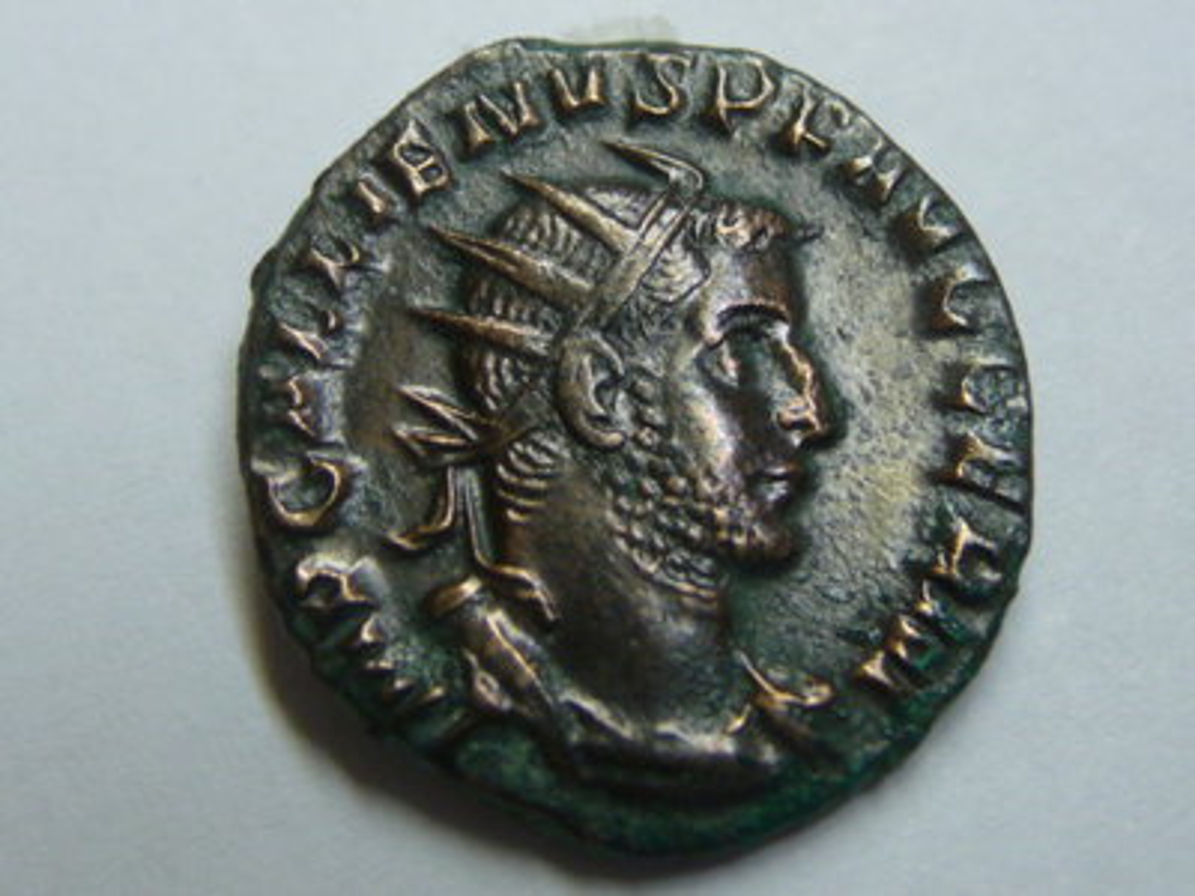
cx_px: 598
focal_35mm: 60
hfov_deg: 32.2
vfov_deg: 24.4
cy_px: 448
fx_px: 2071
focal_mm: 6
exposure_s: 1/30
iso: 160
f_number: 3.7
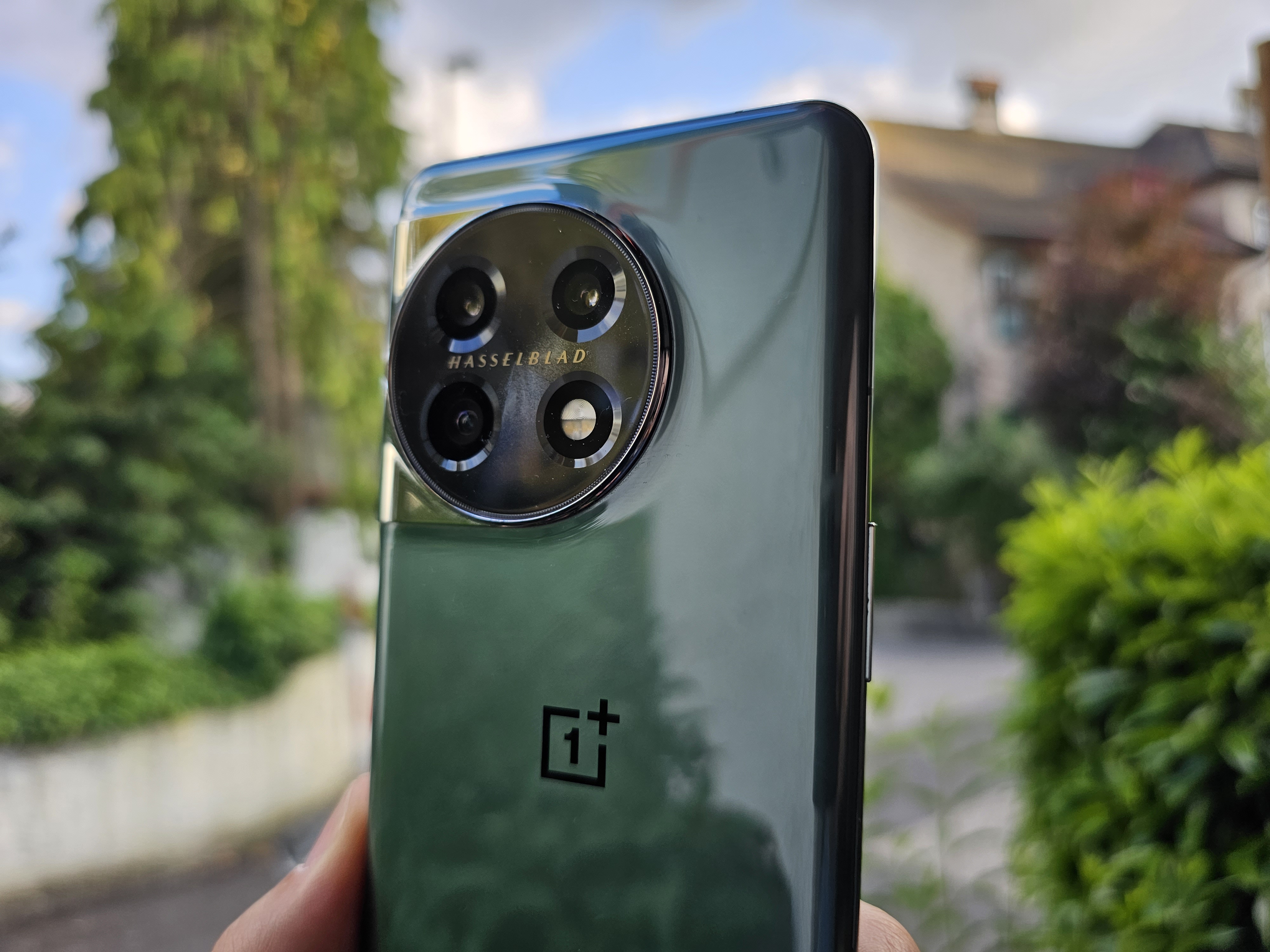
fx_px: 844
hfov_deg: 73.9
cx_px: 635
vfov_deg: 58.9
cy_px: 476
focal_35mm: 23
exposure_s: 1/180
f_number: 1.7
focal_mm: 6.3
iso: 40
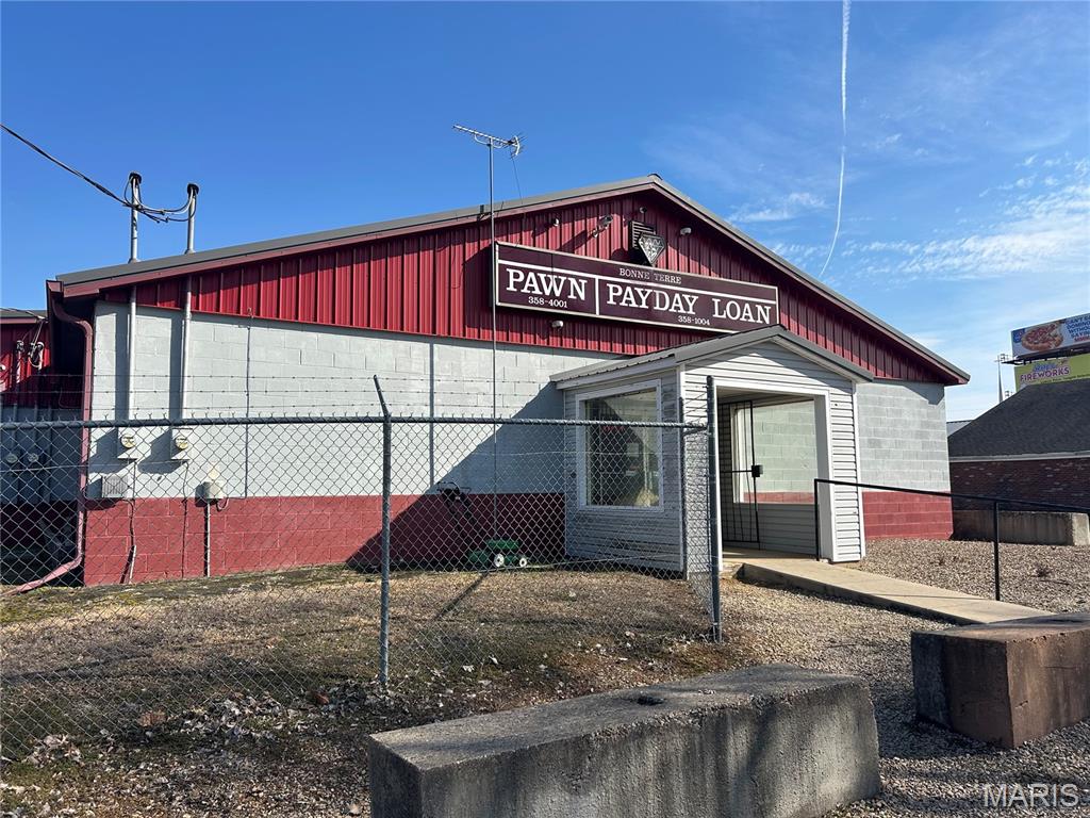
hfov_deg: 67.3
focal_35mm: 26
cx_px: 545
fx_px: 819
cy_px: 409
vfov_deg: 53.1
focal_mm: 5.7
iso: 50
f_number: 1.5
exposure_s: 1/4115
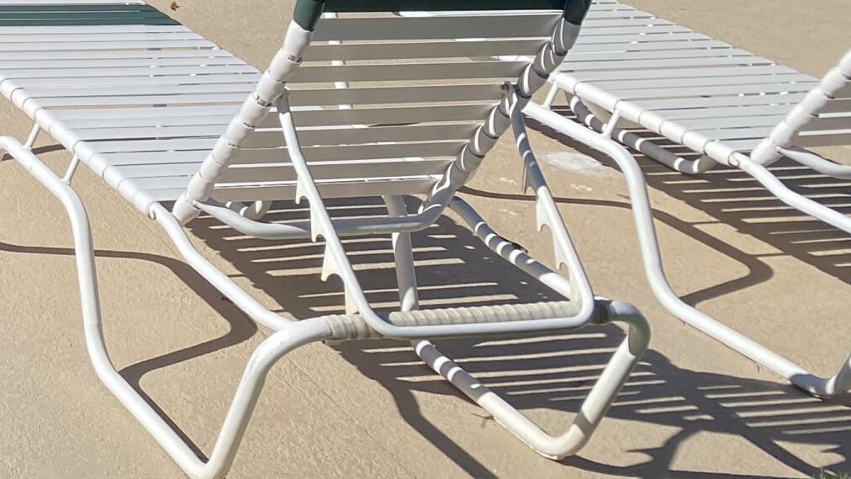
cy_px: -357
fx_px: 1895
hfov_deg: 21.5
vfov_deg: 13.1
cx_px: -400
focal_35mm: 84
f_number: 1.8
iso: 32
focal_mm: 4.25
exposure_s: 1/3497
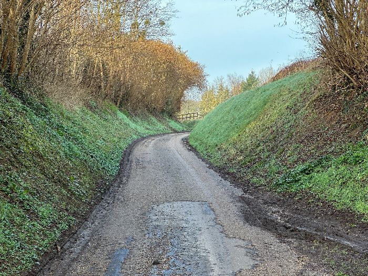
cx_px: 184
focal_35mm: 77
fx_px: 819
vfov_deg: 19.1
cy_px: 138
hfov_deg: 25.3
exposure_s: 1/99
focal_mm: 9
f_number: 2.8
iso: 32
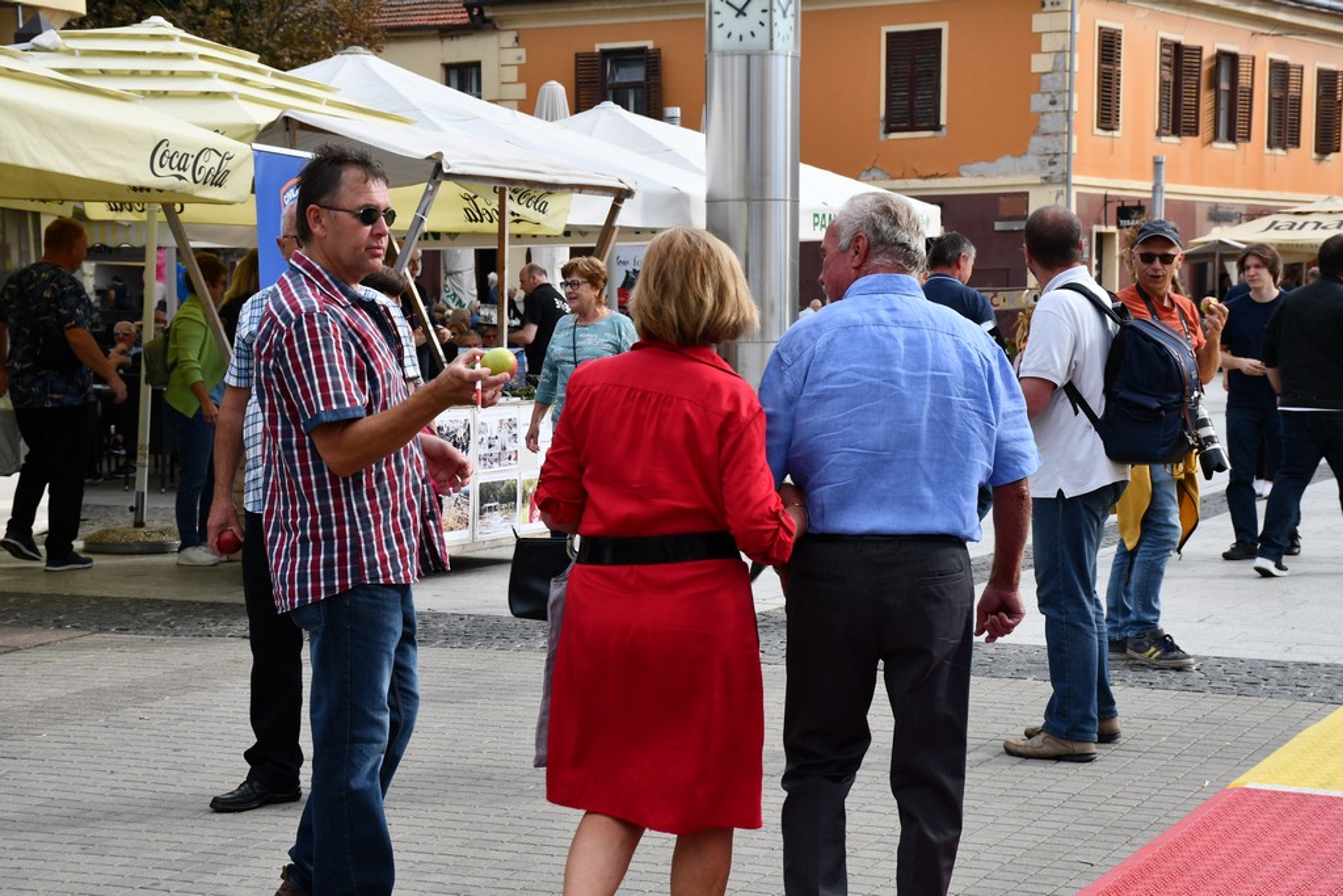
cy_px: 448
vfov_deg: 18.9
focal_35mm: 72
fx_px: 2686
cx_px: 672
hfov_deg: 28.1
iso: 180
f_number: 8
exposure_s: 1/250
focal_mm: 48
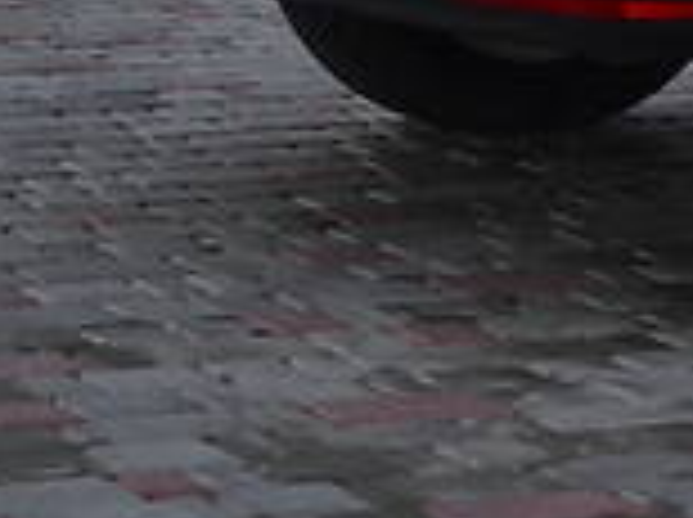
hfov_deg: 7.2
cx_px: 1485
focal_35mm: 262
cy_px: -586
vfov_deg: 5.5
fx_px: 5247
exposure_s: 1/125
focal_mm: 35
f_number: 5.6
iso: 320
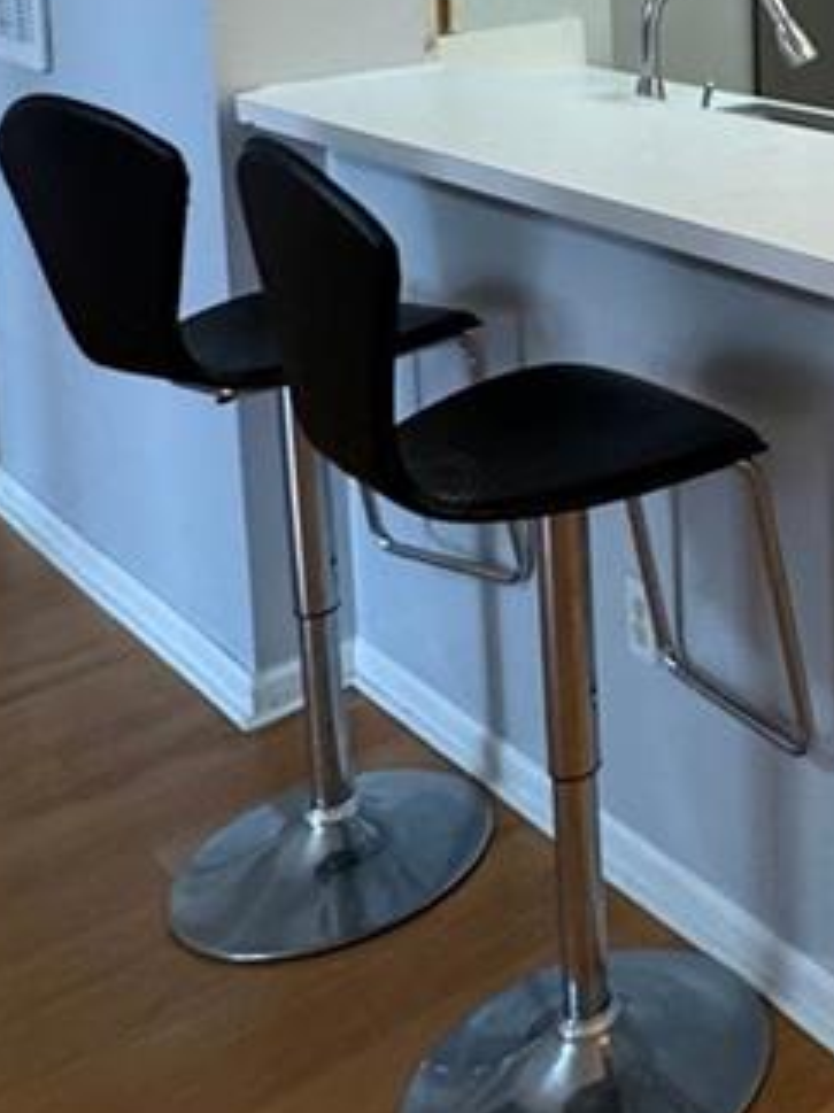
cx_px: 1172
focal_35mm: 52
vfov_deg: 33.4
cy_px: -28
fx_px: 1672
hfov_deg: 23.6
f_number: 2.2
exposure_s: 1/60
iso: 200
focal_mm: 2.22
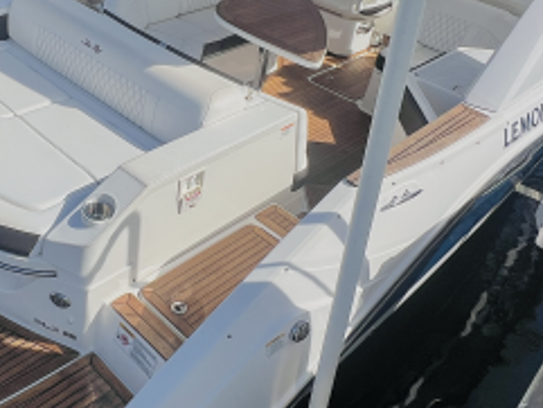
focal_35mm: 36
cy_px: 144
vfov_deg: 39.3
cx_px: 166
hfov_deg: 50.1
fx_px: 565
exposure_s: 1/4386
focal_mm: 1.57
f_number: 1.8
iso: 40
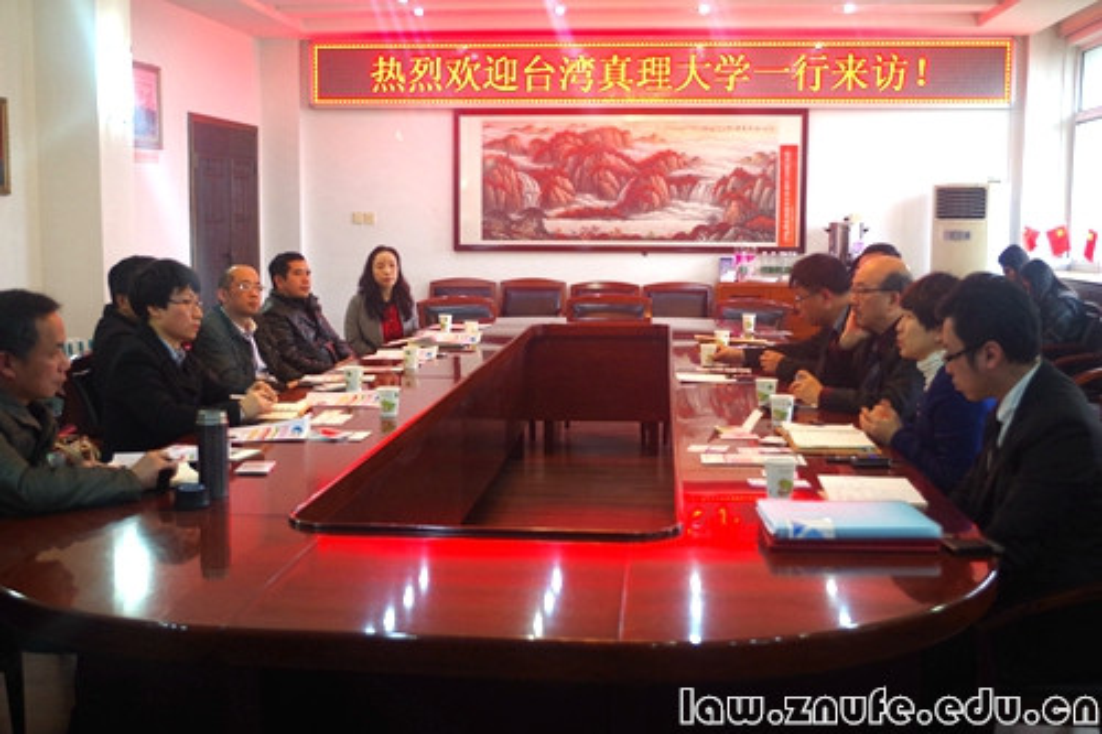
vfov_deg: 34.2
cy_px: 367
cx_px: 551
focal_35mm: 39
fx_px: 1193
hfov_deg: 49.6
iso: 400
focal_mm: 26.25
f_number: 4
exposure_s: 1/25
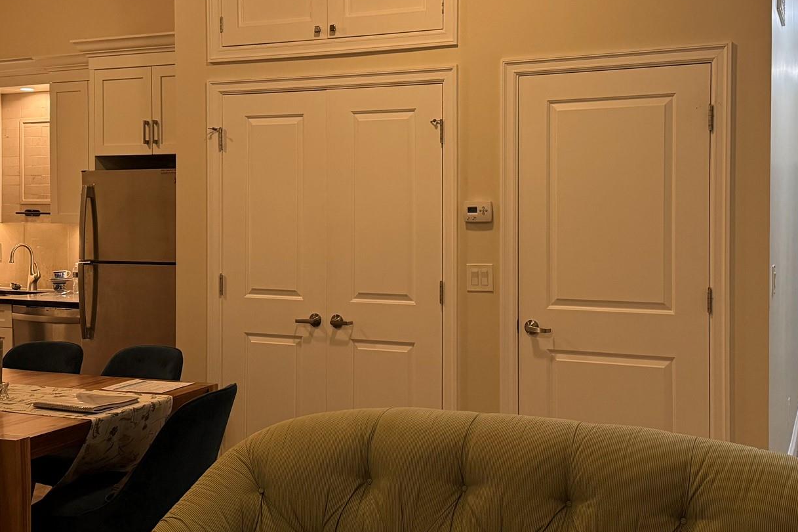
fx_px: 931
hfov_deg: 46.4
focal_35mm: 42
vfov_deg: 31.8
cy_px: 222
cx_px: 429
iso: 400
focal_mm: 6.76
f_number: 1.78
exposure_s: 1/120
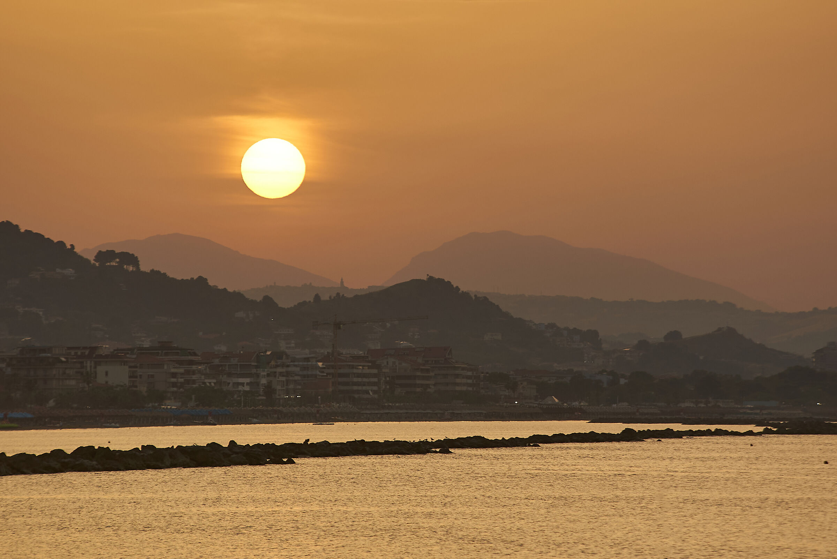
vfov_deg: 4.6
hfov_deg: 6.9
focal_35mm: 300
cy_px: 280
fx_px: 6977
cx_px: 418
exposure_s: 1/640
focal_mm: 200
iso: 200
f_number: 5.6
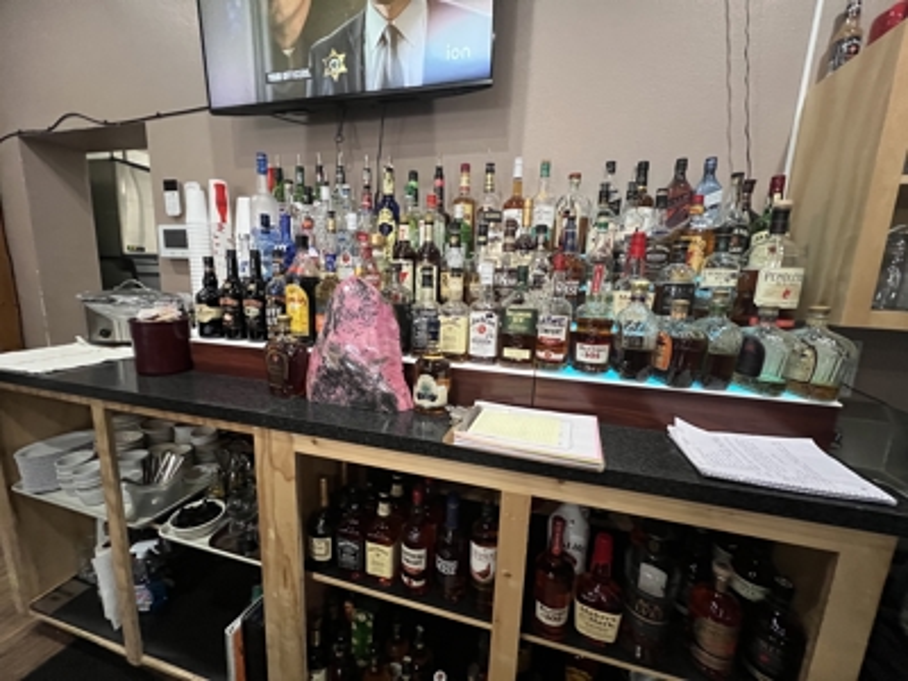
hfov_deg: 106.2
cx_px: 454
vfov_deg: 89.9
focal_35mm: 13
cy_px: 340
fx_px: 341
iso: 800
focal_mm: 1.57
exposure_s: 1/60
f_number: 1.8
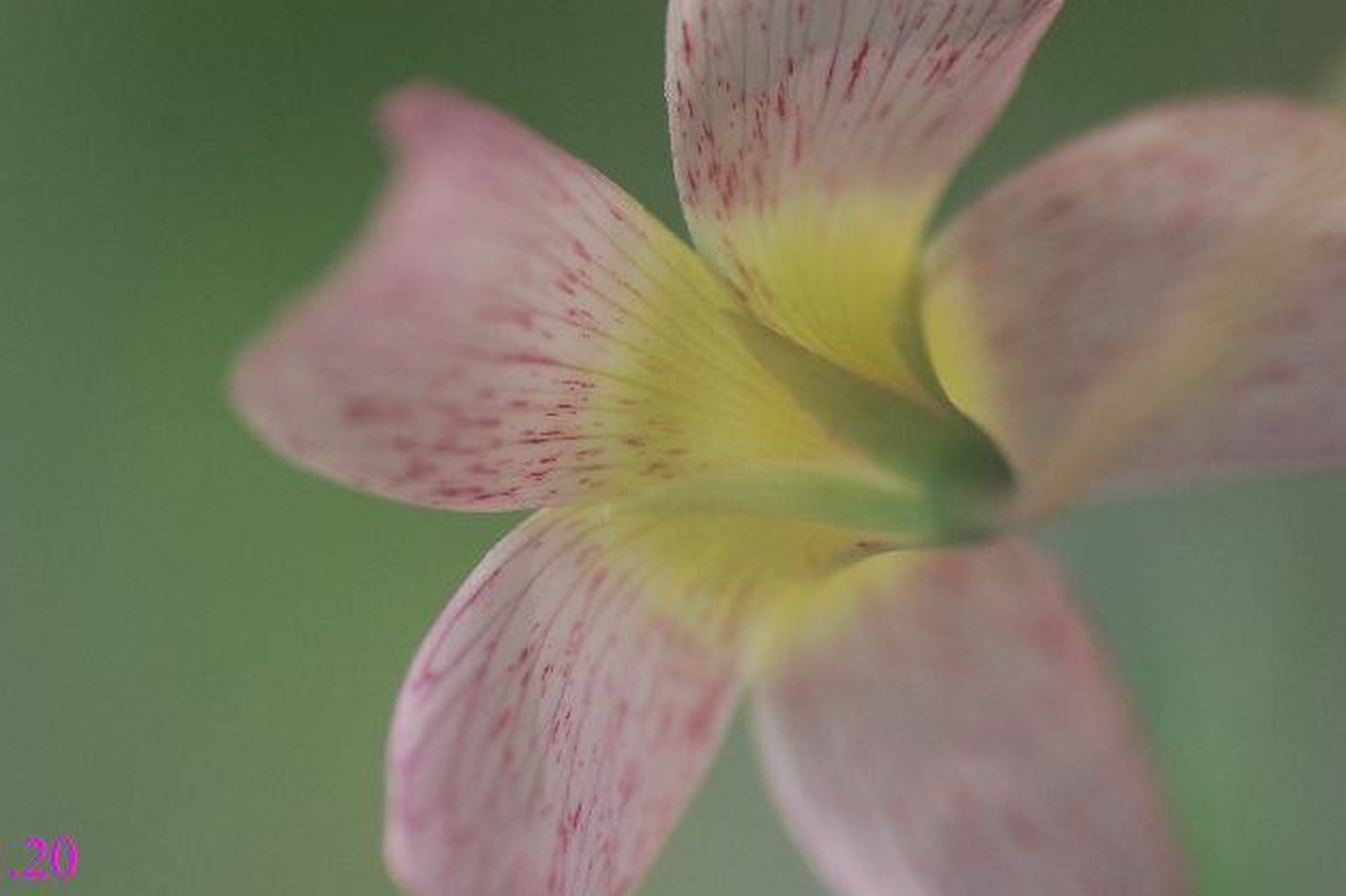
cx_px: 559
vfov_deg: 8.0
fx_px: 6427
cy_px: 412
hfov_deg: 12.0
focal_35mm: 172
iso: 400
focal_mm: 90
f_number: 5
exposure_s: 1/400
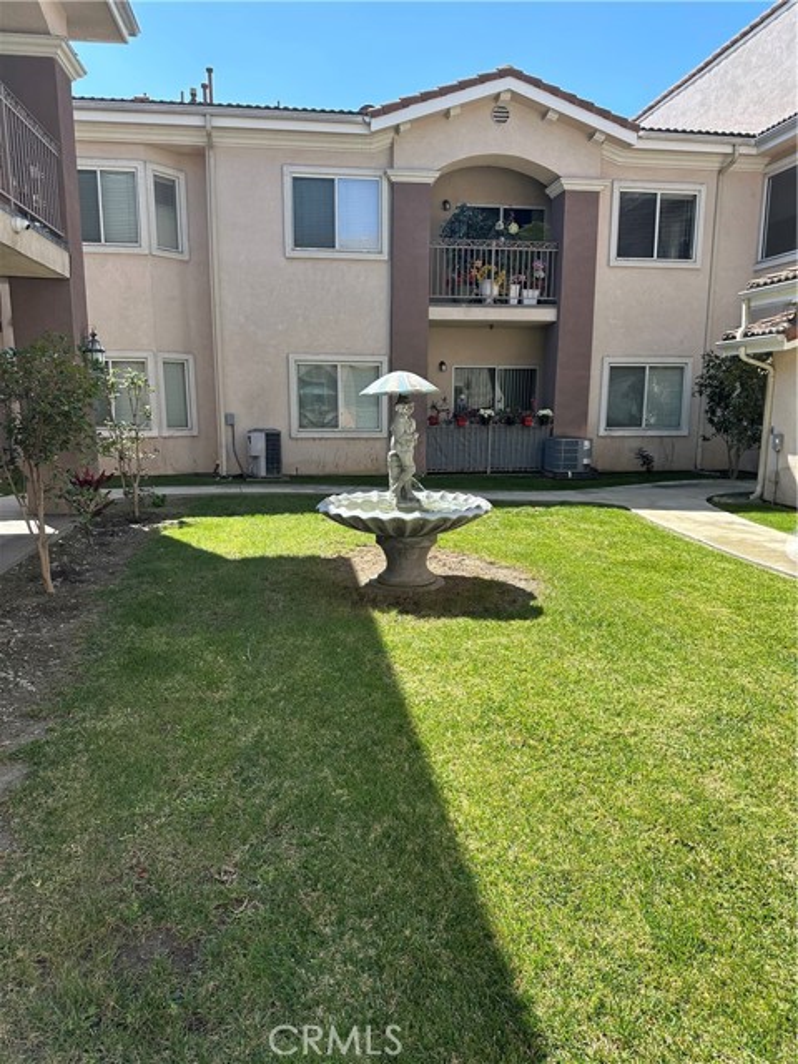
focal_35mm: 24
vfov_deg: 71.6
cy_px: 532
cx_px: 399
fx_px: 738
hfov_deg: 56.8
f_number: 1.78
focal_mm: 6.86
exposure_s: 1/1721
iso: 80
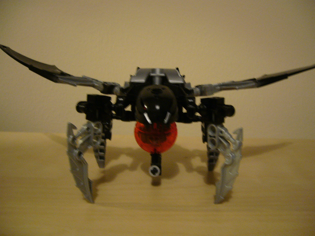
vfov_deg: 40.7
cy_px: 118
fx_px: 318
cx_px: 158
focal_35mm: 35
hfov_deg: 52.6
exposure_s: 1/6
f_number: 2.8
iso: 200
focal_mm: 5.8
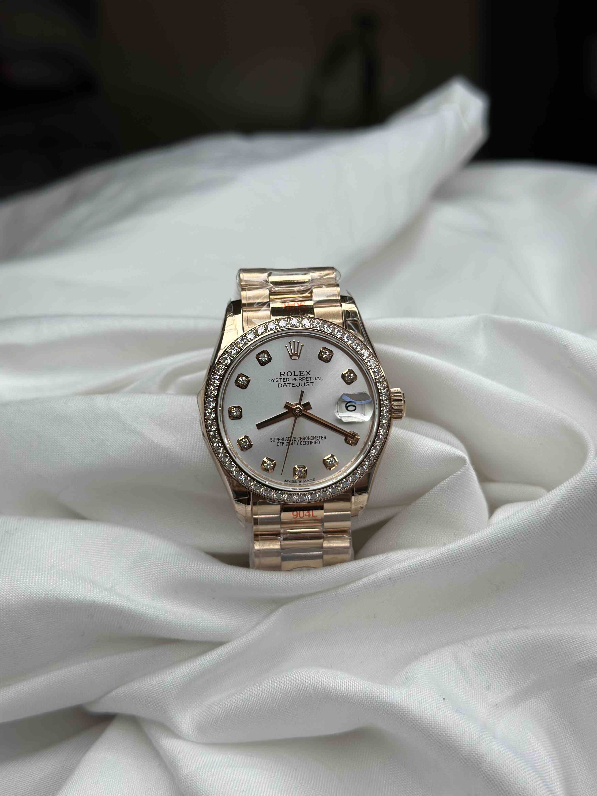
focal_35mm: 48
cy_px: 398
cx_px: 298
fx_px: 1104
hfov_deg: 30.3
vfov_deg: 39.7
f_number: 1.78
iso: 80
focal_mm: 6.86
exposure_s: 1/1157
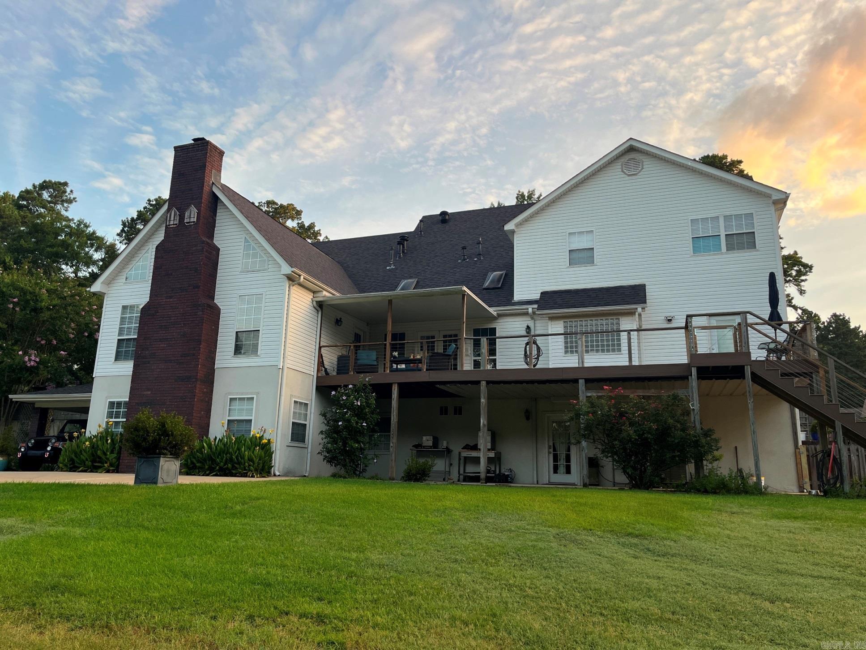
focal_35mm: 26
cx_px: 433
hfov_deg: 67.3
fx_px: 650
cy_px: 325
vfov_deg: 53.1
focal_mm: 5.1
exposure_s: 1/324
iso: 50
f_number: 1.6
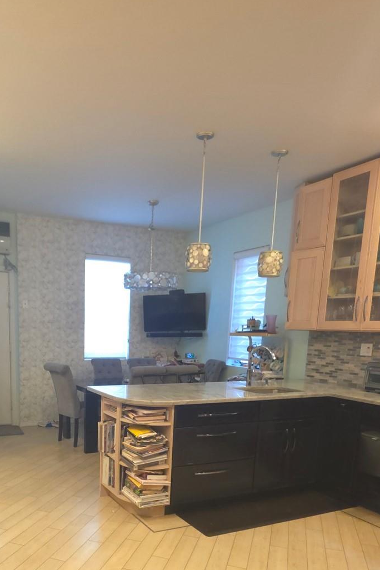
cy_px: 411
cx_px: 113
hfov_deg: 46.8
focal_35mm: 27
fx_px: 427
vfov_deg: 64.3
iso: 250
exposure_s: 1/30
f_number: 1.9
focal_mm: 2.2
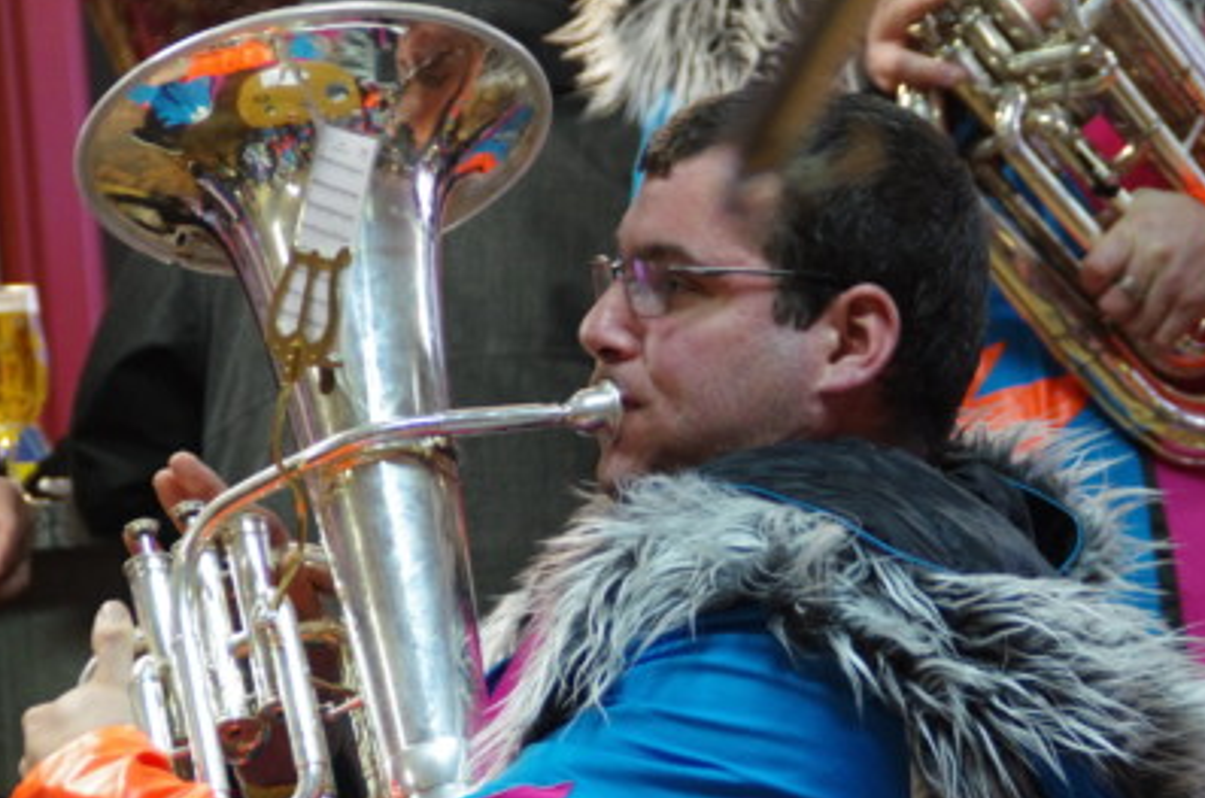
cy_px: 481
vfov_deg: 7.0
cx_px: 683
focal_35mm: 195
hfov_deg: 10.6
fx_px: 6502
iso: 3200
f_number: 5.6
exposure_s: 1/25
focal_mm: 103
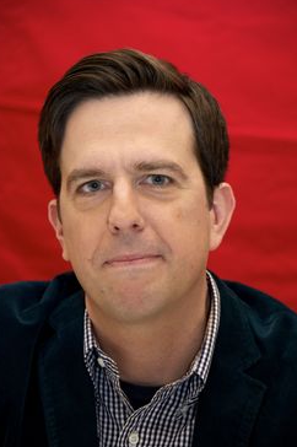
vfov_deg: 11.7
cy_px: 230
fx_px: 2182
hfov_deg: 7.8
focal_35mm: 176
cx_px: 148
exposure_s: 1/60
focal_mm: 160
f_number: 5.6
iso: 1250
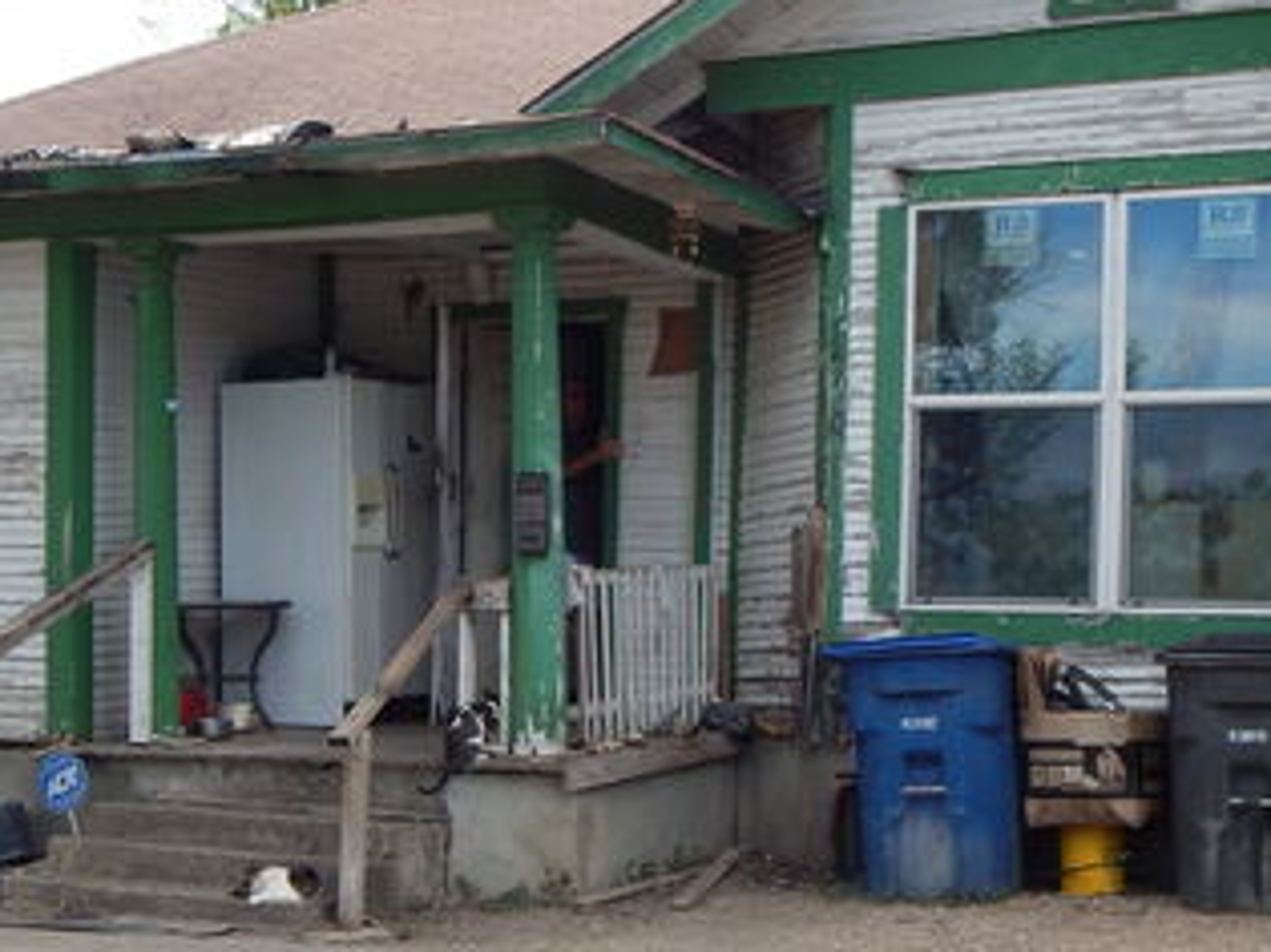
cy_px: 597
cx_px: 674
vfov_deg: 23.2
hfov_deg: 30.7
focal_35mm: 63
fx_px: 2312
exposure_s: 1/640
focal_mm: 5.6
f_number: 3.2
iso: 125
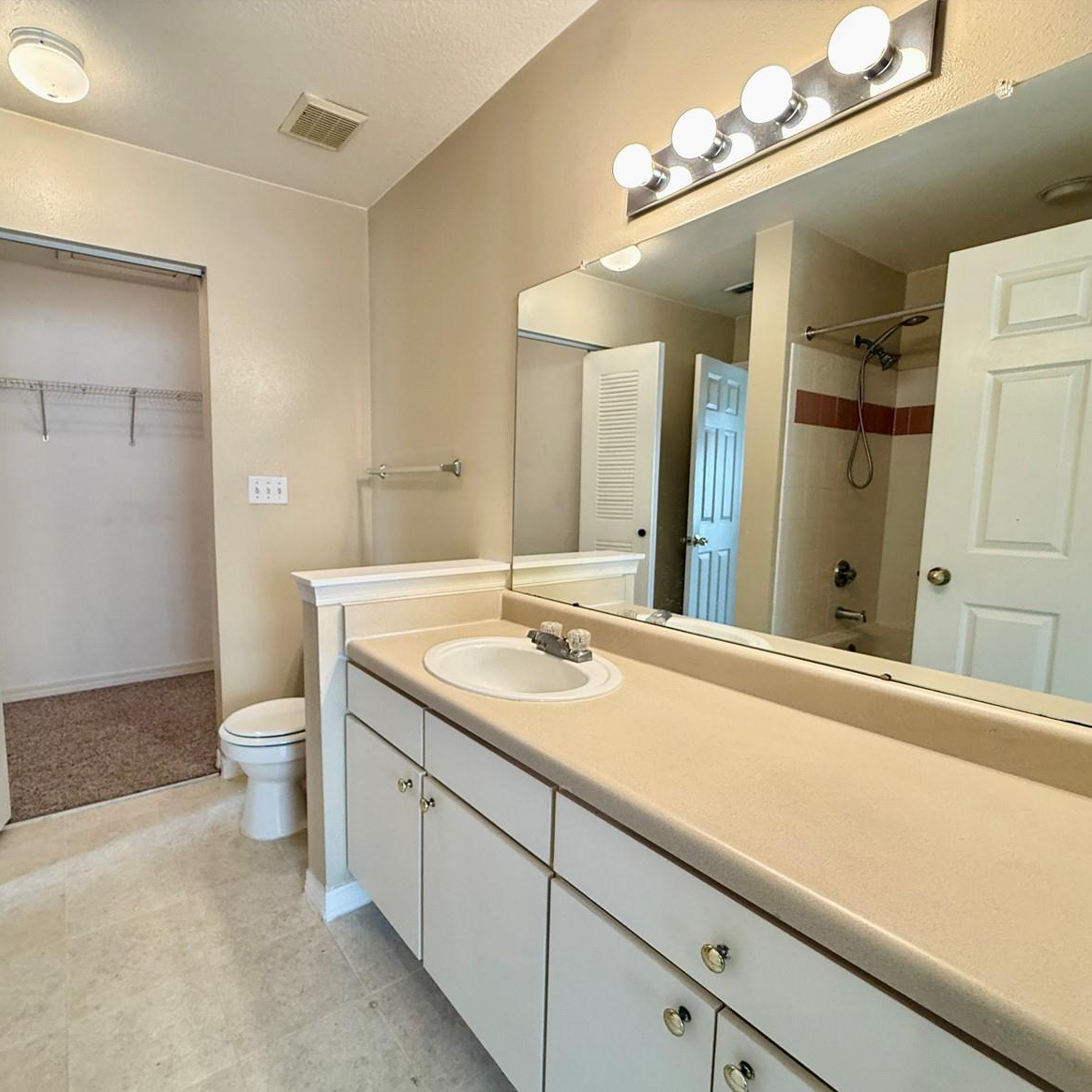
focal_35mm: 17
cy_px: 560
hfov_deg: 83.4
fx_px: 607
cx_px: 462
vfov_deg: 84.0
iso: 200
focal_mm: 2.22
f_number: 2.2
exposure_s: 1/60
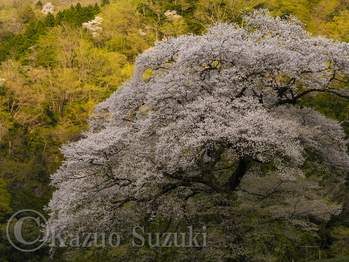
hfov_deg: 21.1
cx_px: 174
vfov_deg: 15.9
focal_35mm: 93
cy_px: 131
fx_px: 938
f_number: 22
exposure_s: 1/30
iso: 1000
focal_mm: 117.4
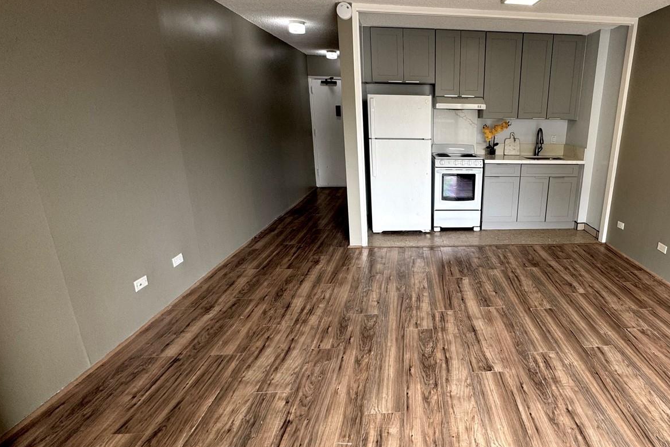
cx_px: 446
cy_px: 220
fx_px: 372
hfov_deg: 81.2
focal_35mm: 20
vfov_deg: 61.9
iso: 100
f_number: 2.2
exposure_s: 1/99
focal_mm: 2.22
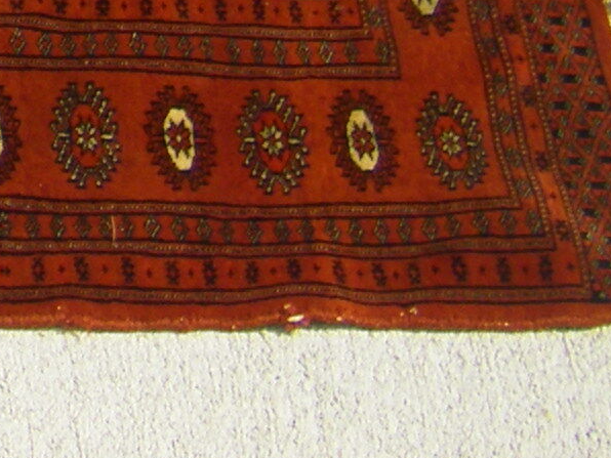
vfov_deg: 6.9
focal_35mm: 208
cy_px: -494
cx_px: -606
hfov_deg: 9.0
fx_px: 3671
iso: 64
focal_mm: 6.3
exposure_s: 1/250
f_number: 7
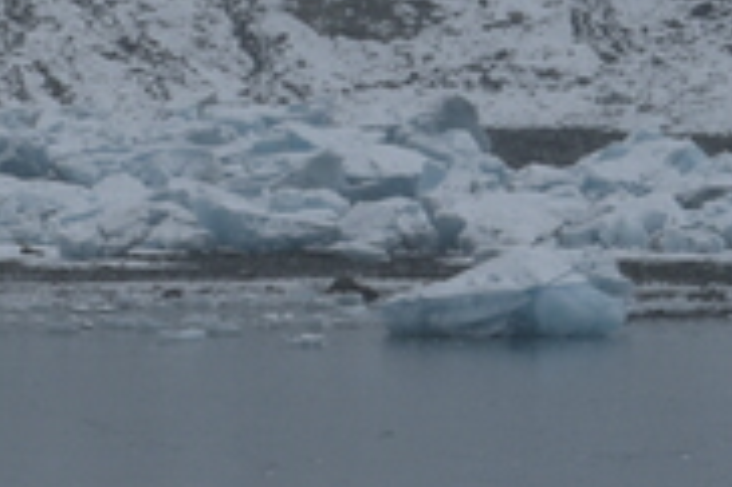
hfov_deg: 2.0
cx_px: -294
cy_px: -1119
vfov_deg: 1.3
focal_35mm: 1022
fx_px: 20761
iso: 100
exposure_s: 1/320
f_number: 7.1
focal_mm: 145
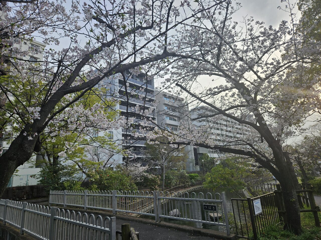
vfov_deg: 58.9
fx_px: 213
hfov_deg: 73.9
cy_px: 120
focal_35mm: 23
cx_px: 160
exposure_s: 1/593
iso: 25
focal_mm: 5.4
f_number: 1.8
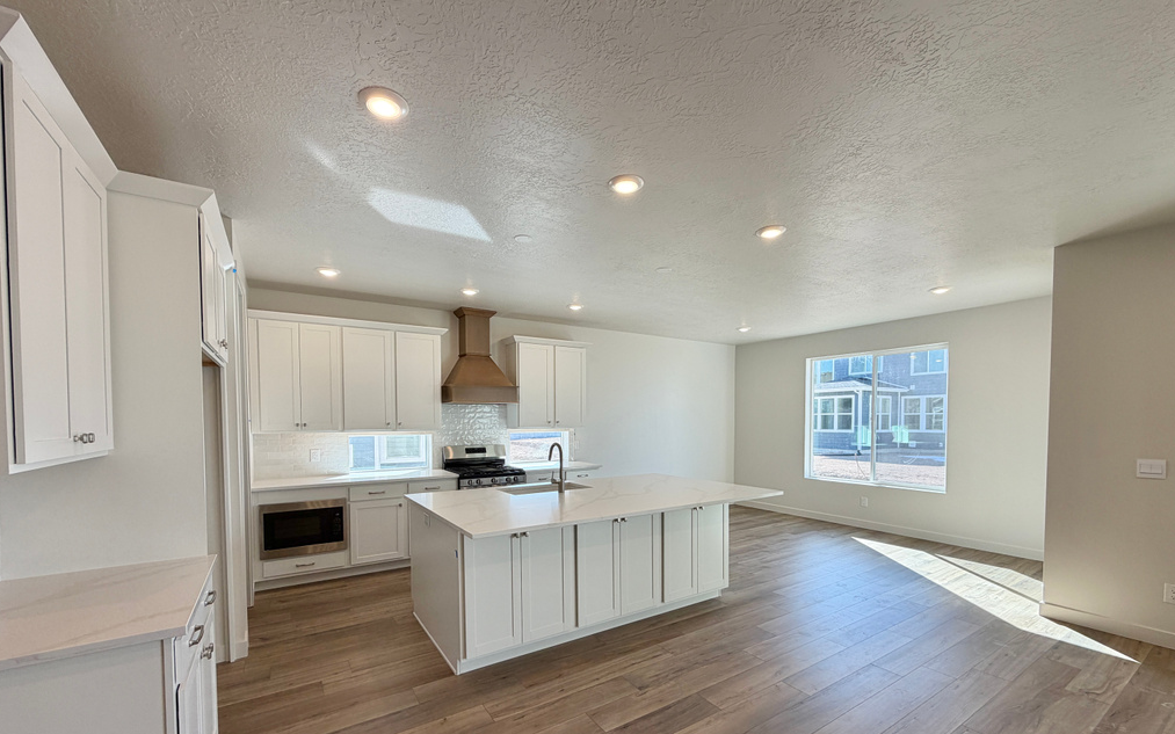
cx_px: 586
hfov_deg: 101.5
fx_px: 480
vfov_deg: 74.1
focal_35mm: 15
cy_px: 436
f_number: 2.2
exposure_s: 1/146
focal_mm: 2.22
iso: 40
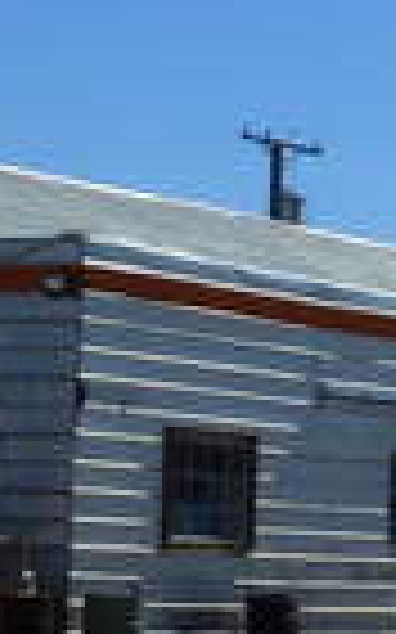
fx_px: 2593
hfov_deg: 7.2
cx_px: 1386
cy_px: 553
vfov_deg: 13.8
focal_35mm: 150
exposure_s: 1/640
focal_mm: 4.1
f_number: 5.6
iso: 80
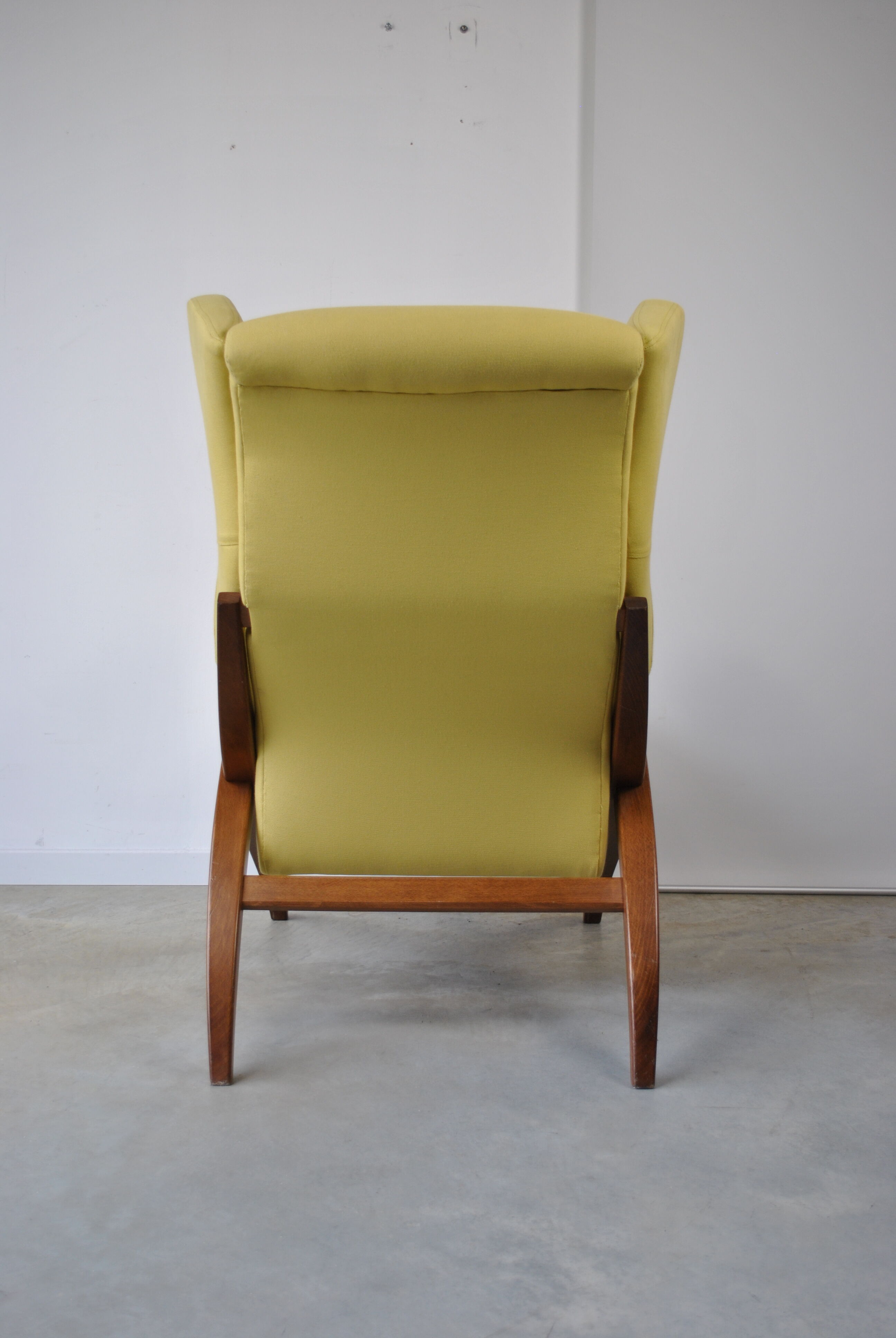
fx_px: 1452
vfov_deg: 49.5
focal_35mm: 39
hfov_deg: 34.3
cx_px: 448
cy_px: 669
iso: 200
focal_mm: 26
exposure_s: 1/40
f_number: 4.2
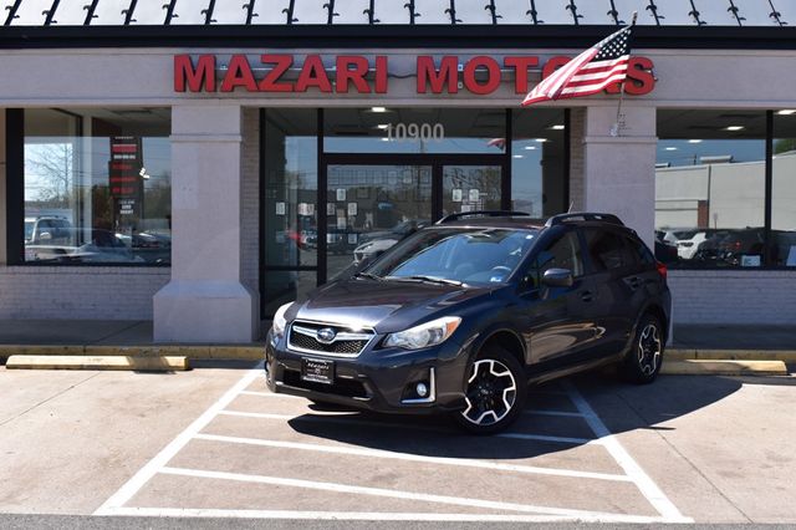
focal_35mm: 45
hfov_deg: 43.6
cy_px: 265
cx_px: 398
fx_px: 994
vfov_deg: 29.8
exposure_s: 1/400
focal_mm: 30
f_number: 11
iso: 400
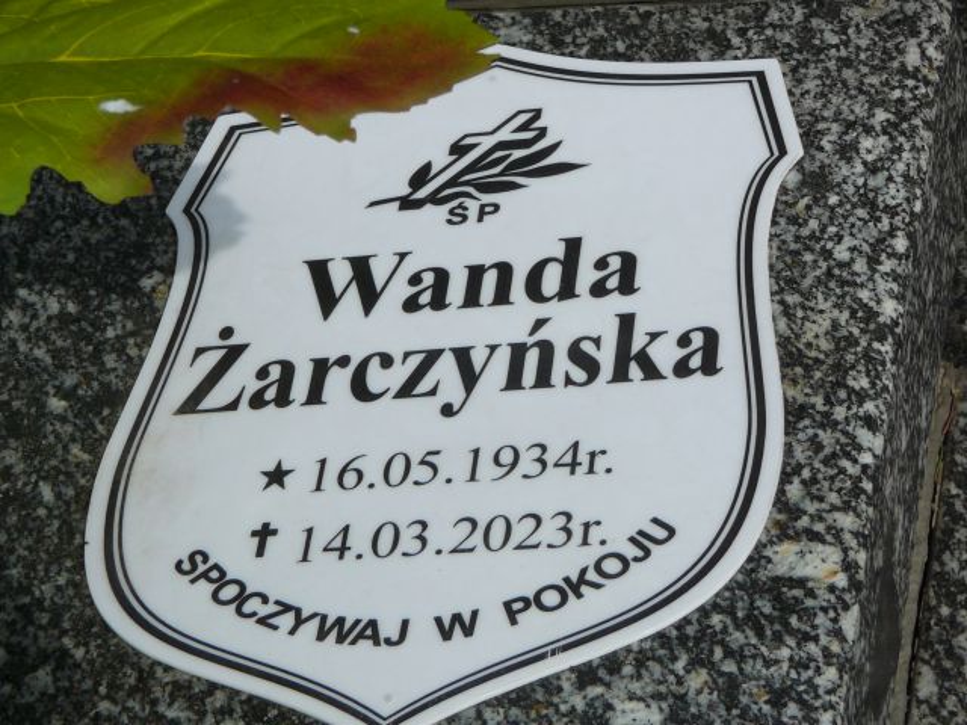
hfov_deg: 18.7
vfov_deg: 14.1
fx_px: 2933
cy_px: 362
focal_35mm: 105
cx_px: 484
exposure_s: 1/500
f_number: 6.3
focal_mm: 15.6
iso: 80
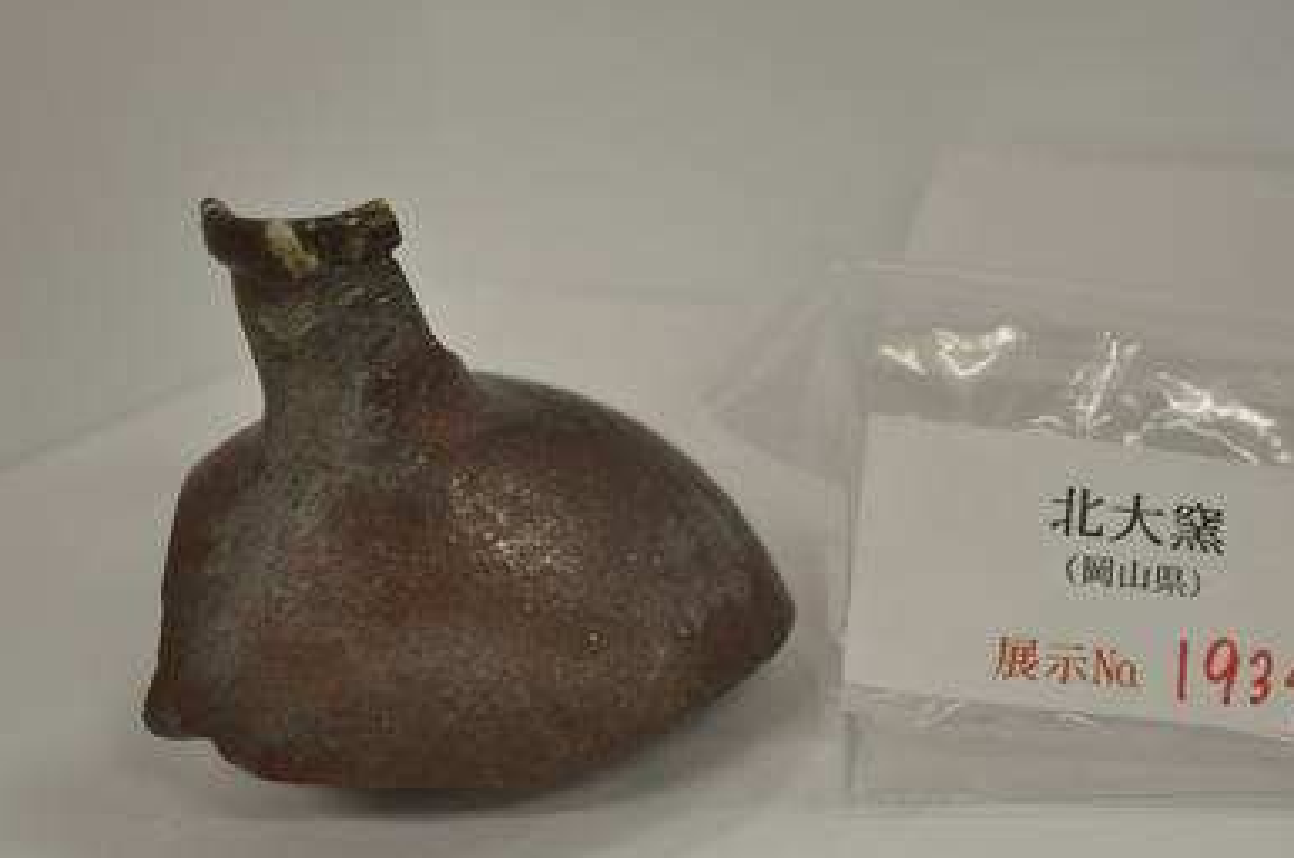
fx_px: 3660
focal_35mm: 102
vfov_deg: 13.4
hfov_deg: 20.0
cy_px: 432
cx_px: 617
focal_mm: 58
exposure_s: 1/125
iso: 800
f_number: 5
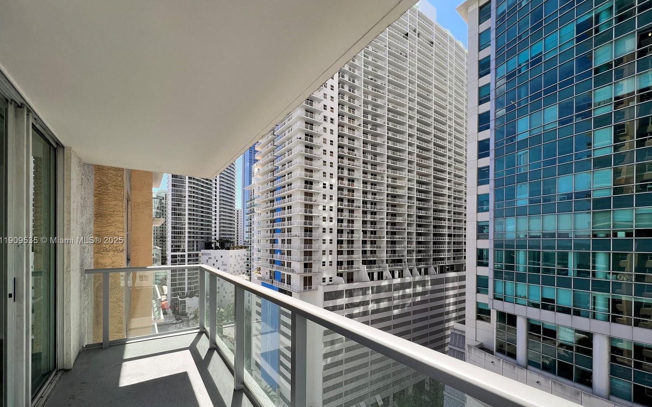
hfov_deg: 105.3
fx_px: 249
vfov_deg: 77.9
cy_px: 241
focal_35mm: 14
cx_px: 322
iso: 32
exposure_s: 1/889
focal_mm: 1.57
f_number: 1.8
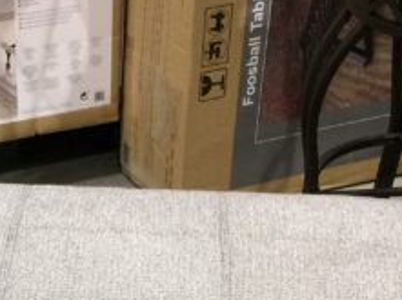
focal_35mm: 101
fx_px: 1171
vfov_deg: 13.8
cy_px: 444
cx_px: 35
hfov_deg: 19.1
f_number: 2.2
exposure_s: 1/30
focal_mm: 4.15
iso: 125
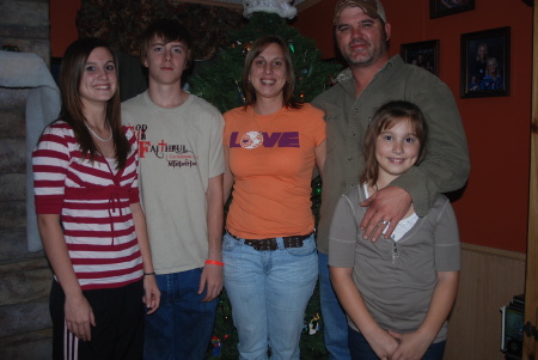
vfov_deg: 23.8
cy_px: 180
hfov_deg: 35.0
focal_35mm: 57
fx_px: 853
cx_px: 269
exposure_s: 1/60
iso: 200
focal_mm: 38
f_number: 5
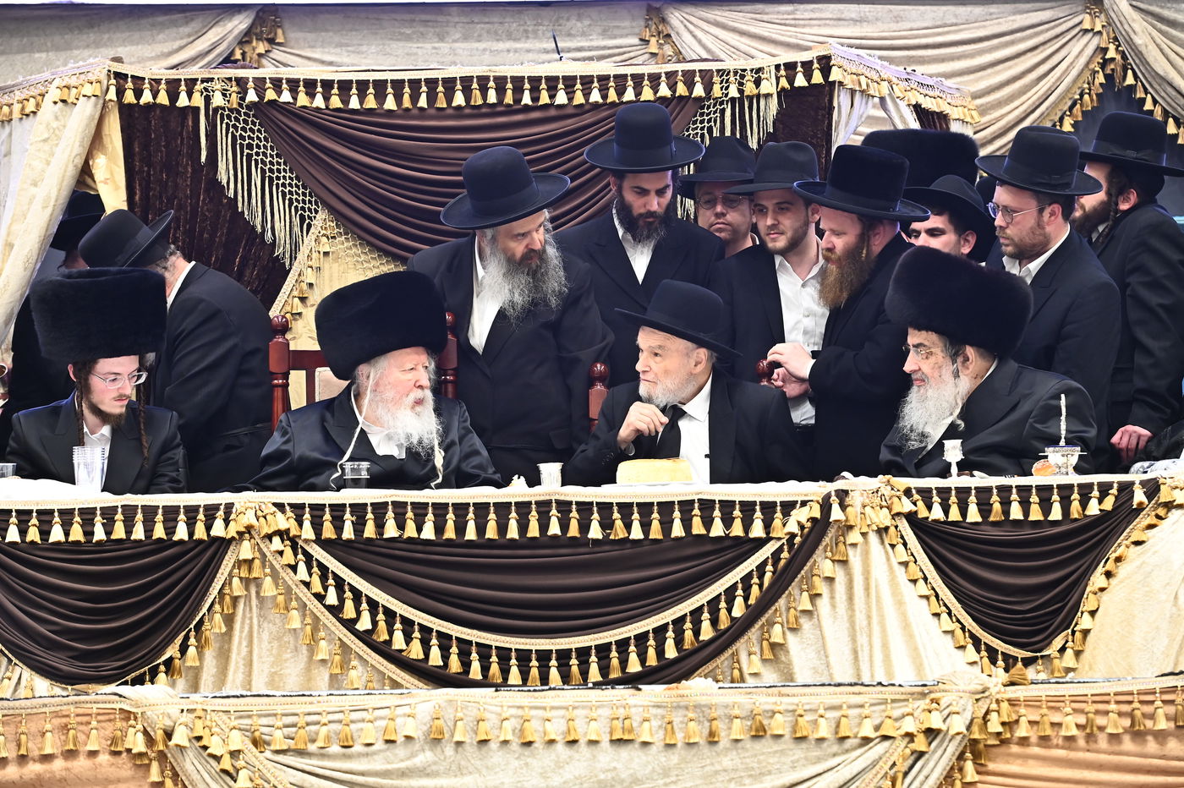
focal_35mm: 135
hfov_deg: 15.2
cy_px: 394
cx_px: 592
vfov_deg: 10.2
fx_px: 4438
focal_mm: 135
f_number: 7.1
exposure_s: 1/125
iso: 2000
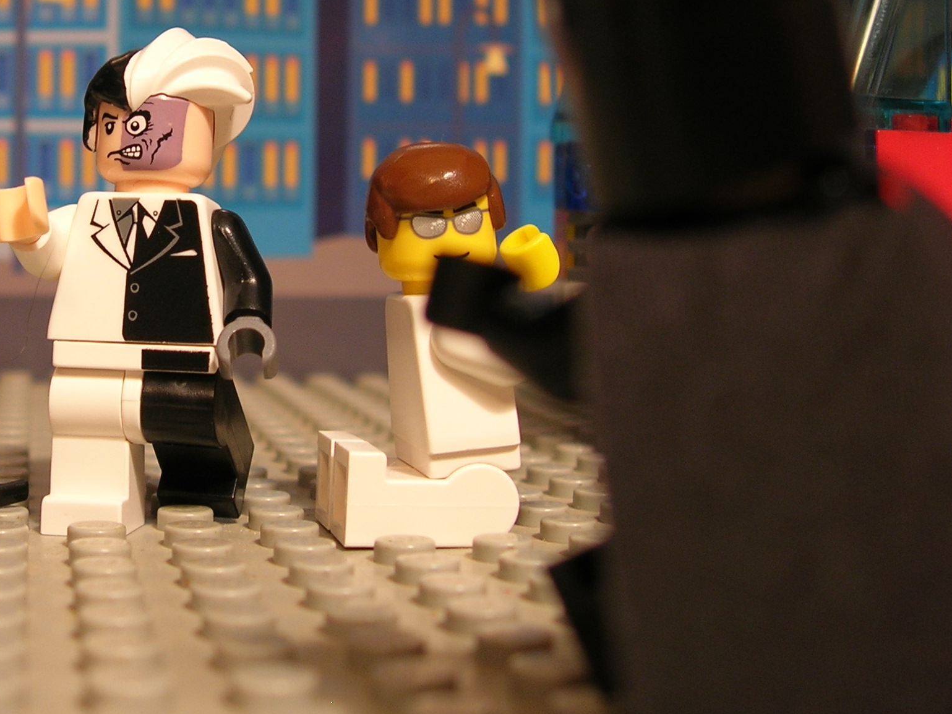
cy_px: 173
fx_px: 1760
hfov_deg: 29.7
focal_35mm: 64
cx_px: 219
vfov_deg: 22.7
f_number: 2.8
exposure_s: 1/4.3
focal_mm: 7.8
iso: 64
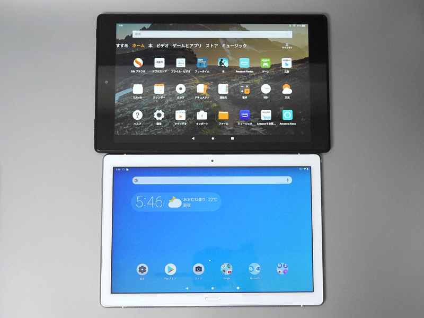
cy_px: 159
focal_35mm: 56
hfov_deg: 34.3
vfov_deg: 26.1
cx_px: 212
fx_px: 686
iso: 2000
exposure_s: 1/60
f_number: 5.2
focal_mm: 28
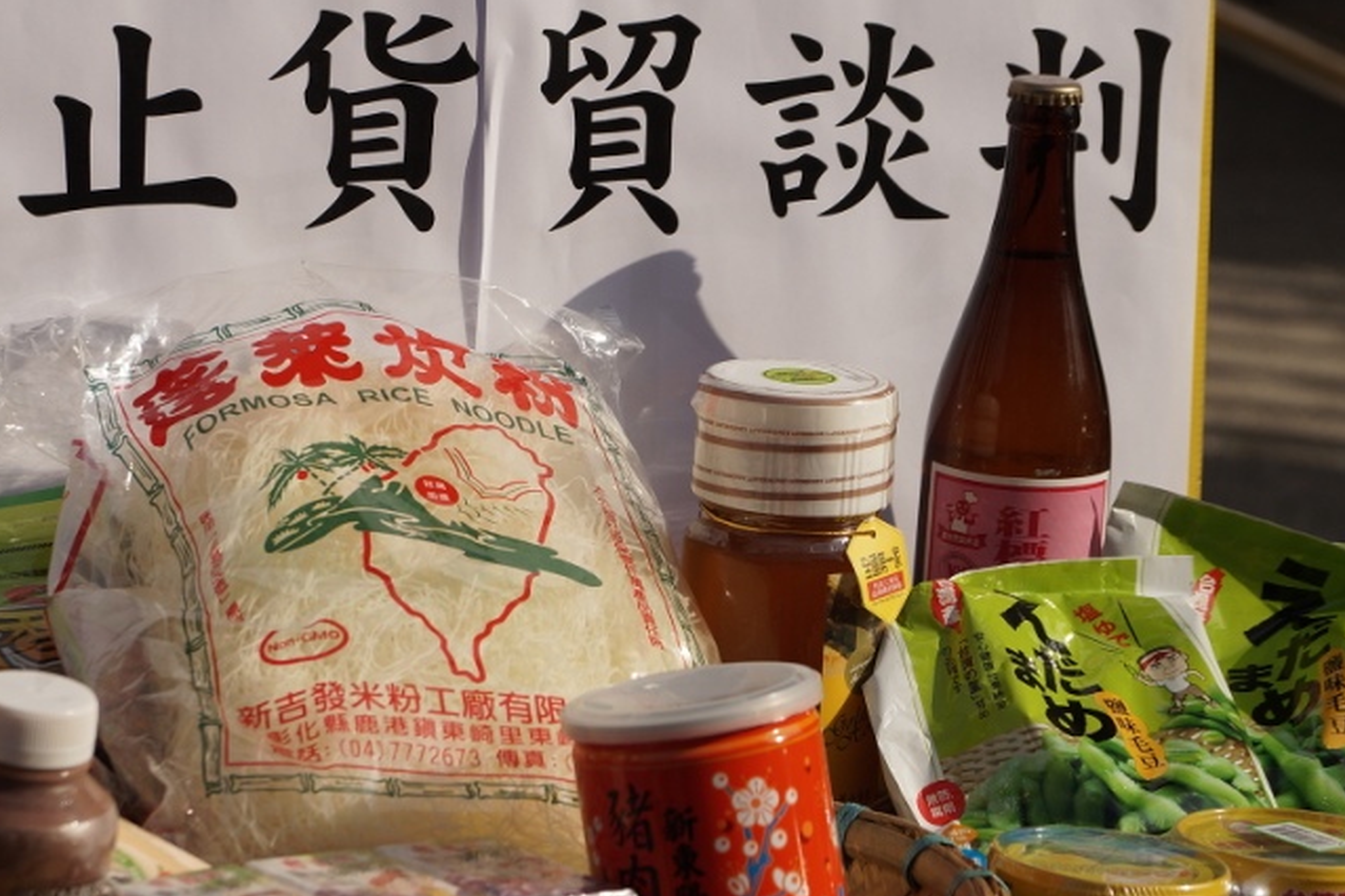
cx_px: 596
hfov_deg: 10.7
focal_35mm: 192
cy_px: 399
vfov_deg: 7.2
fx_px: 7173
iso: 100
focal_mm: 80
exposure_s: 1/1250
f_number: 5.6
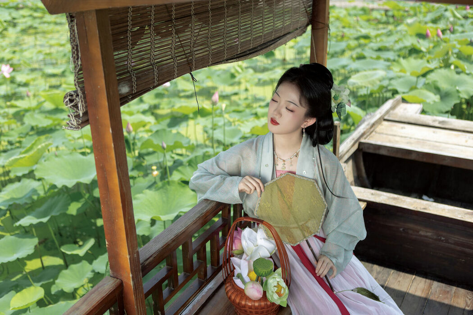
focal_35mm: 40
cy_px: 158
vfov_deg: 33.4
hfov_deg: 48.5
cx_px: 236
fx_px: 526
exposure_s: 1/800
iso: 100
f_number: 2.8
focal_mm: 40
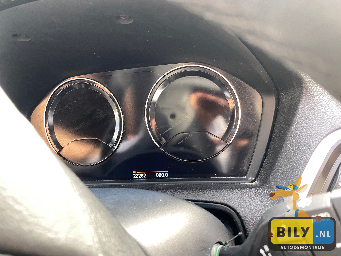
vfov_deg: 53.1
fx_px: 256
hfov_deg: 67.3
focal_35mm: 26
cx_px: 170
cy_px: 128
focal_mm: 4.25
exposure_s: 1/79
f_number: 1.8
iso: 125
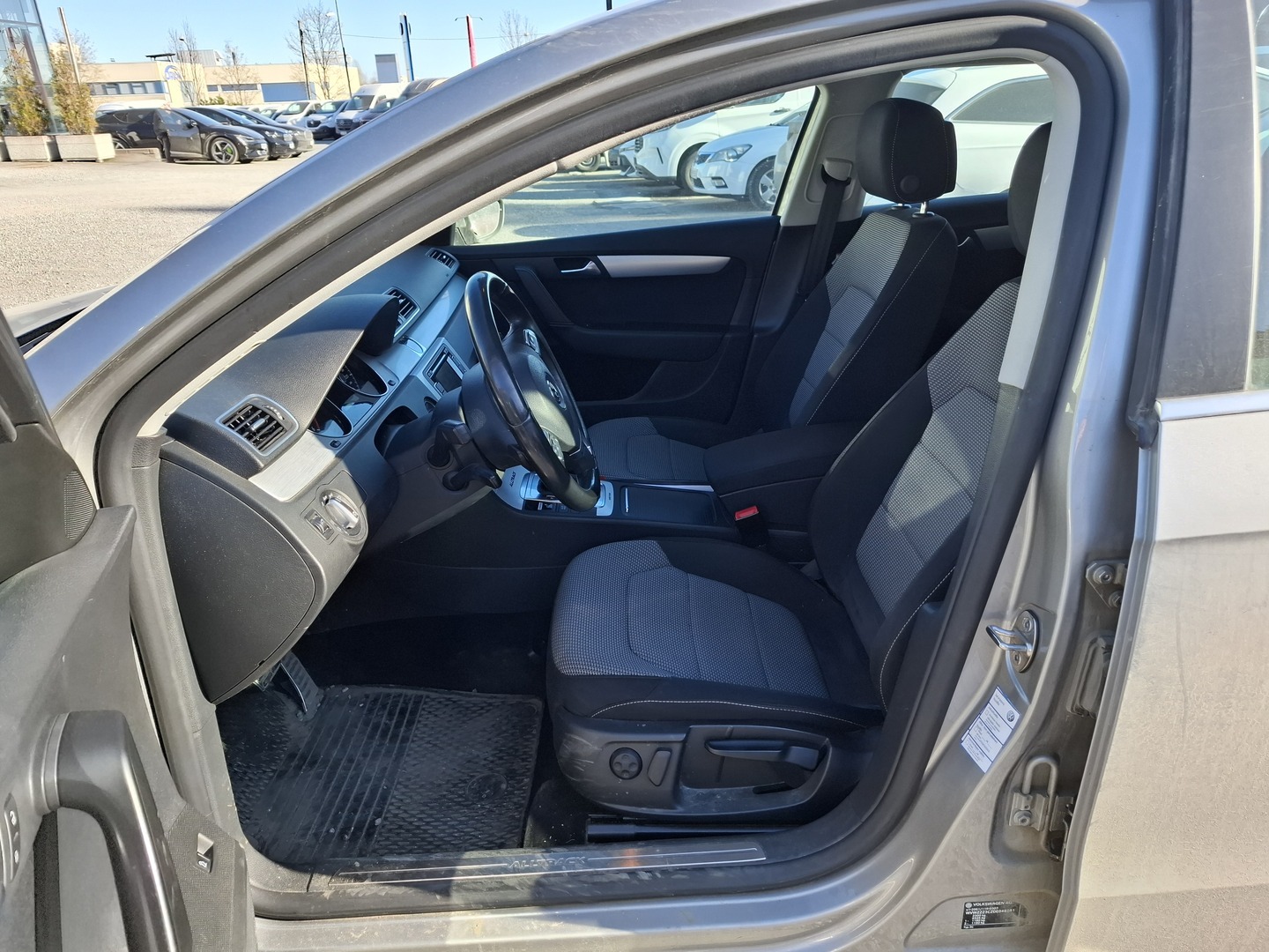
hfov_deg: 73.9
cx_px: 634
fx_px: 843
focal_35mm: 23
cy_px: 476
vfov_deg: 58.9
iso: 50
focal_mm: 5.54
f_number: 1.8
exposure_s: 1/302
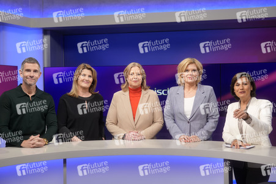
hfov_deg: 43.6
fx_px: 345
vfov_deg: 29.8
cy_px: 92
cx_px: 138
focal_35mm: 45
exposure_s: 1/200
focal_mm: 30
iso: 640
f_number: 2.2
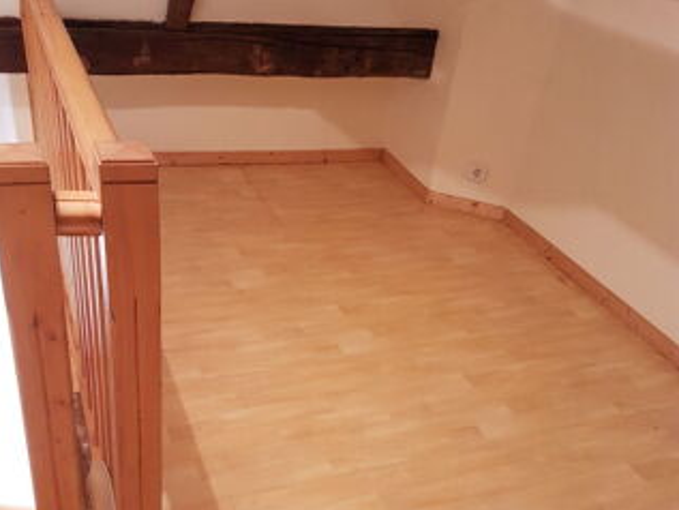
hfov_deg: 52.6
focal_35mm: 35
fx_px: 687
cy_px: 335
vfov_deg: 40.3
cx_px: 338
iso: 160
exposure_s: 1/25
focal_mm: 4.2
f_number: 1.7
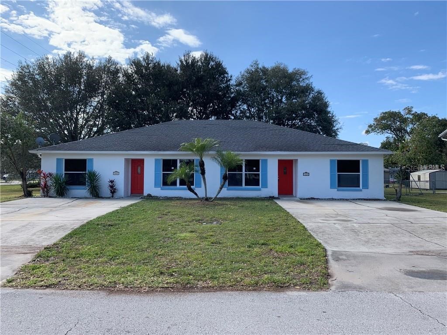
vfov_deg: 53.1
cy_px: 168
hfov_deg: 67.3
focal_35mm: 26
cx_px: 224
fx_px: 336
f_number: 1.8
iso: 25
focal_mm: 4.25
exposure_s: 1/1205
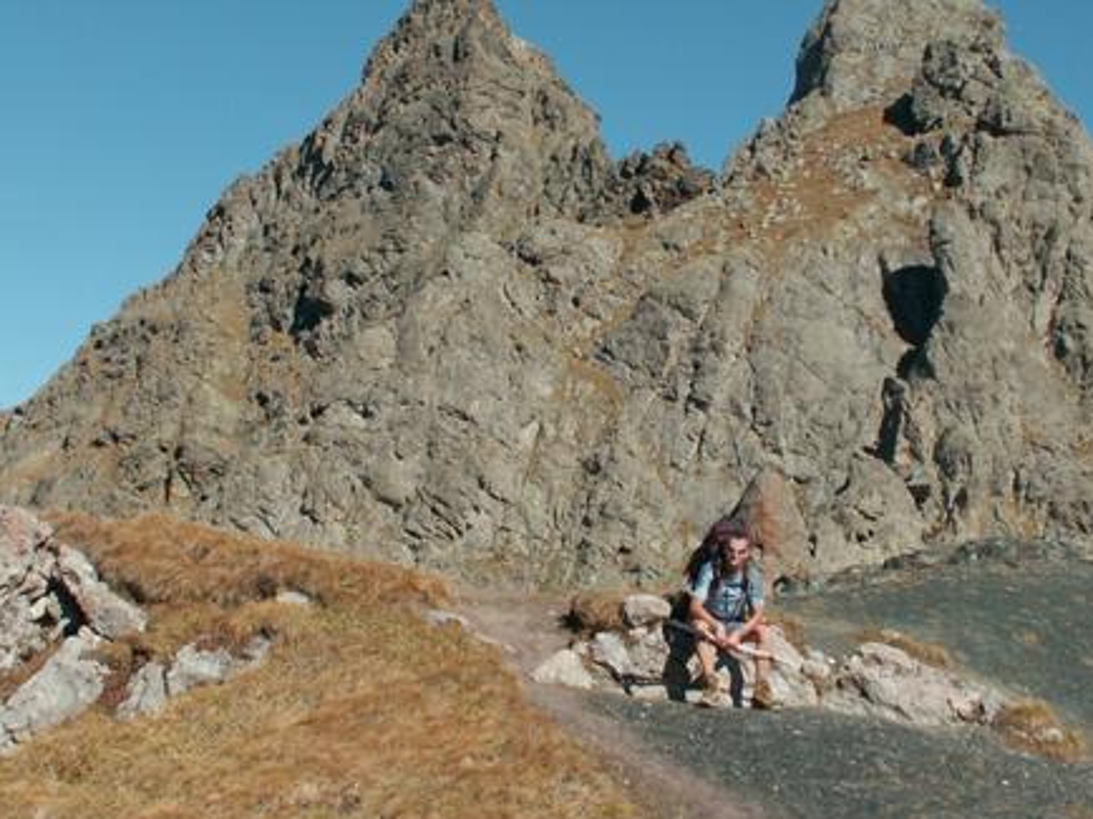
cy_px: 320
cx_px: 662
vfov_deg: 24.7
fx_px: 1862
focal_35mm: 59
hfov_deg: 32.6
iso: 50
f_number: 4.5
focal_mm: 6.66
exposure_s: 1/500
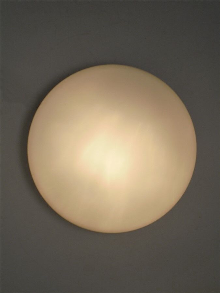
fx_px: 364
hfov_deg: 33.6
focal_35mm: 43
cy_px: 146
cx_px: 110
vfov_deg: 43.9
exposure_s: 1/500
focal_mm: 7.8
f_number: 4.5
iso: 100
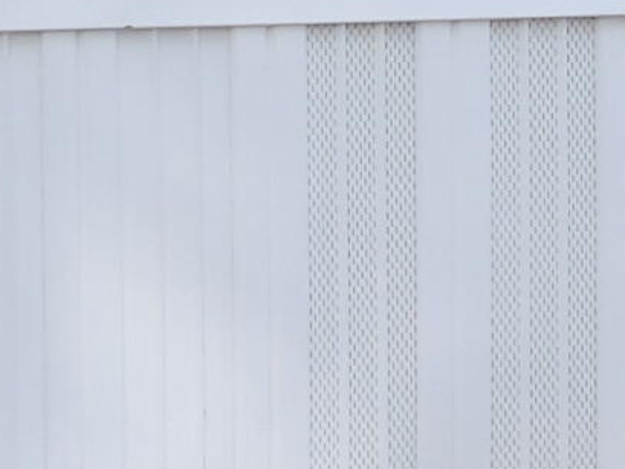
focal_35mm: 403
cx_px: -836
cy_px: -490
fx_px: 7278
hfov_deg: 4.8
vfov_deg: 3.7
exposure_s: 1/250
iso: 100
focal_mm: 9.9
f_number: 4
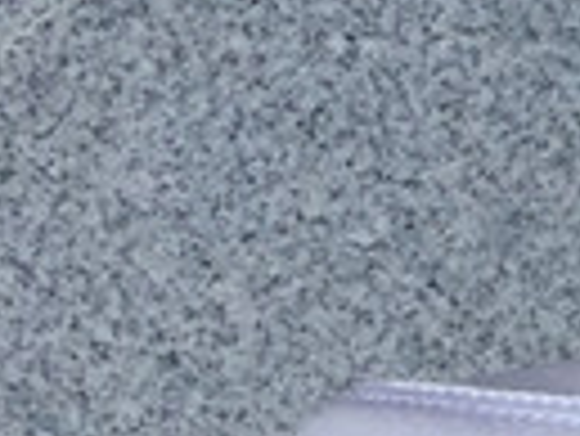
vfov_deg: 6.9
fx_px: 3623
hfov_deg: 8.3
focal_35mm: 216
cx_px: 1457
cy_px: 335
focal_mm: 3.3
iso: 25
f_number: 2.4
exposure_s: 1/554
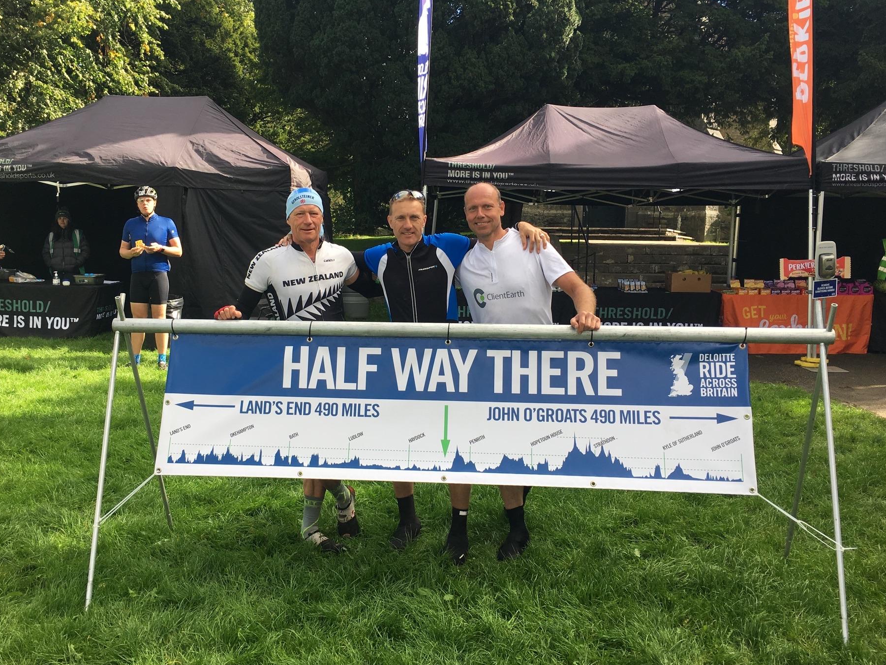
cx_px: 413
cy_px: 321
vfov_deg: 42.9
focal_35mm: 33
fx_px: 845
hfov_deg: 55.3
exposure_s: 1/411
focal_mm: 4.15
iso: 25
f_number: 2.2
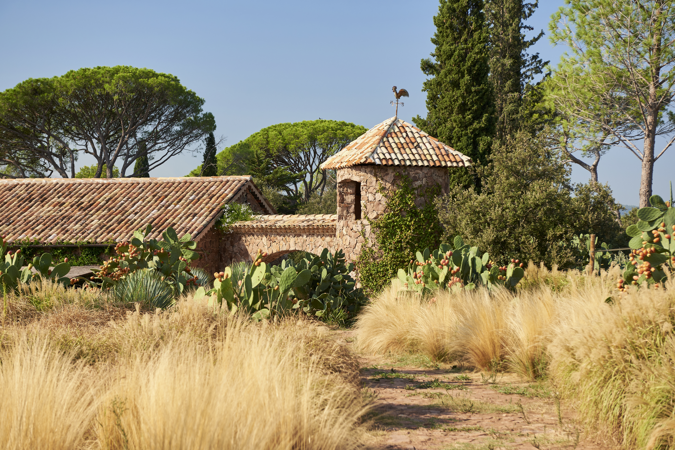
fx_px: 1312
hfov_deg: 28.8
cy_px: 225
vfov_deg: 19.5
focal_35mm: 70
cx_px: 338
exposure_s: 1/200
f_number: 6.3
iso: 125
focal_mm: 70
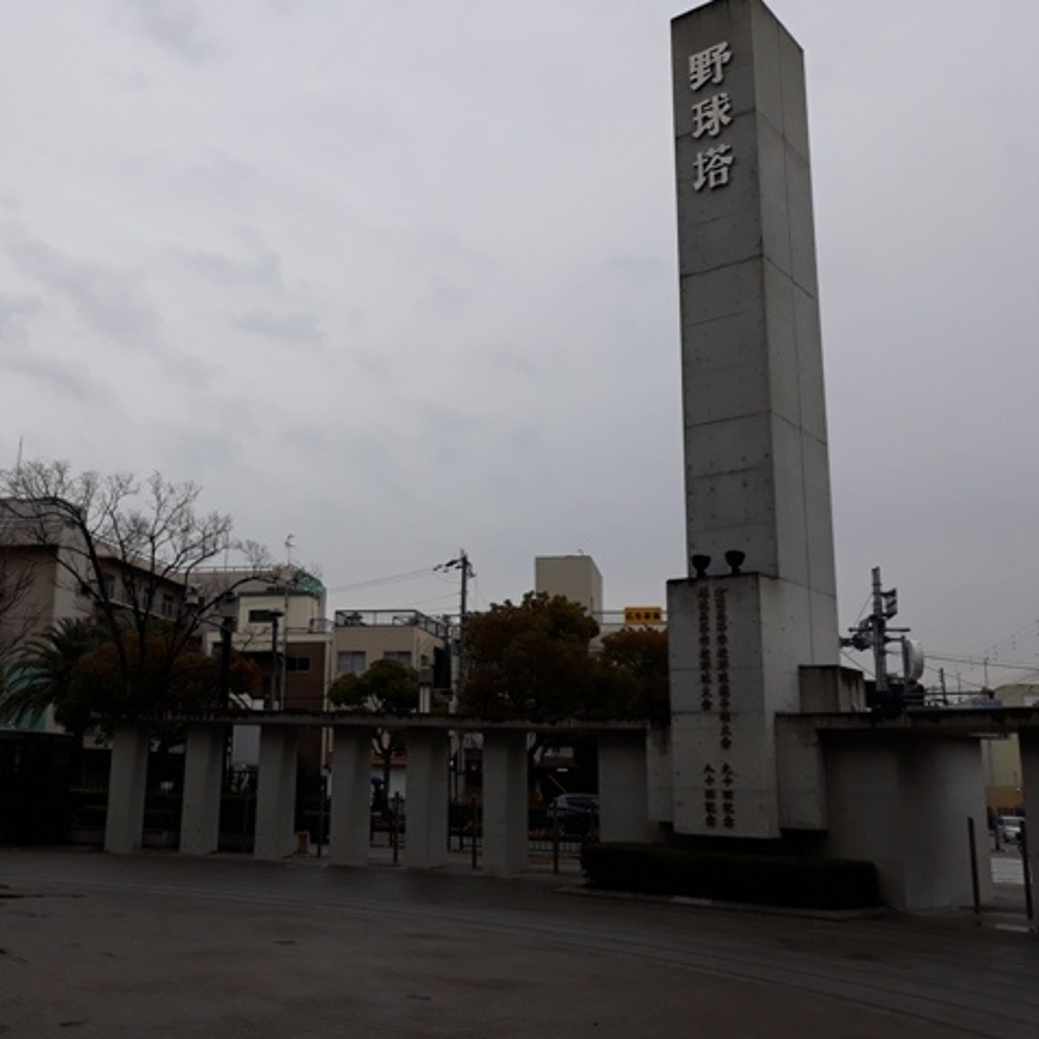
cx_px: 349
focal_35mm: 32
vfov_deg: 51.1
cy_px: 518
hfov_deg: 50.2
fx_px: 1087
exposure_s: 1/802
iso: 40
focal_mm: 3.71
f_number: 1.7
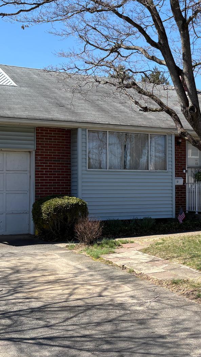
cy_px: 170
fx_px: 521
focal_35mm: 55
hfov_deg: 21.2
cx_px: 190
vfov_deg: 37.8
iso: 50
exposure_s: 1/2141
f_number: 1.6
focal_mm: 5.96
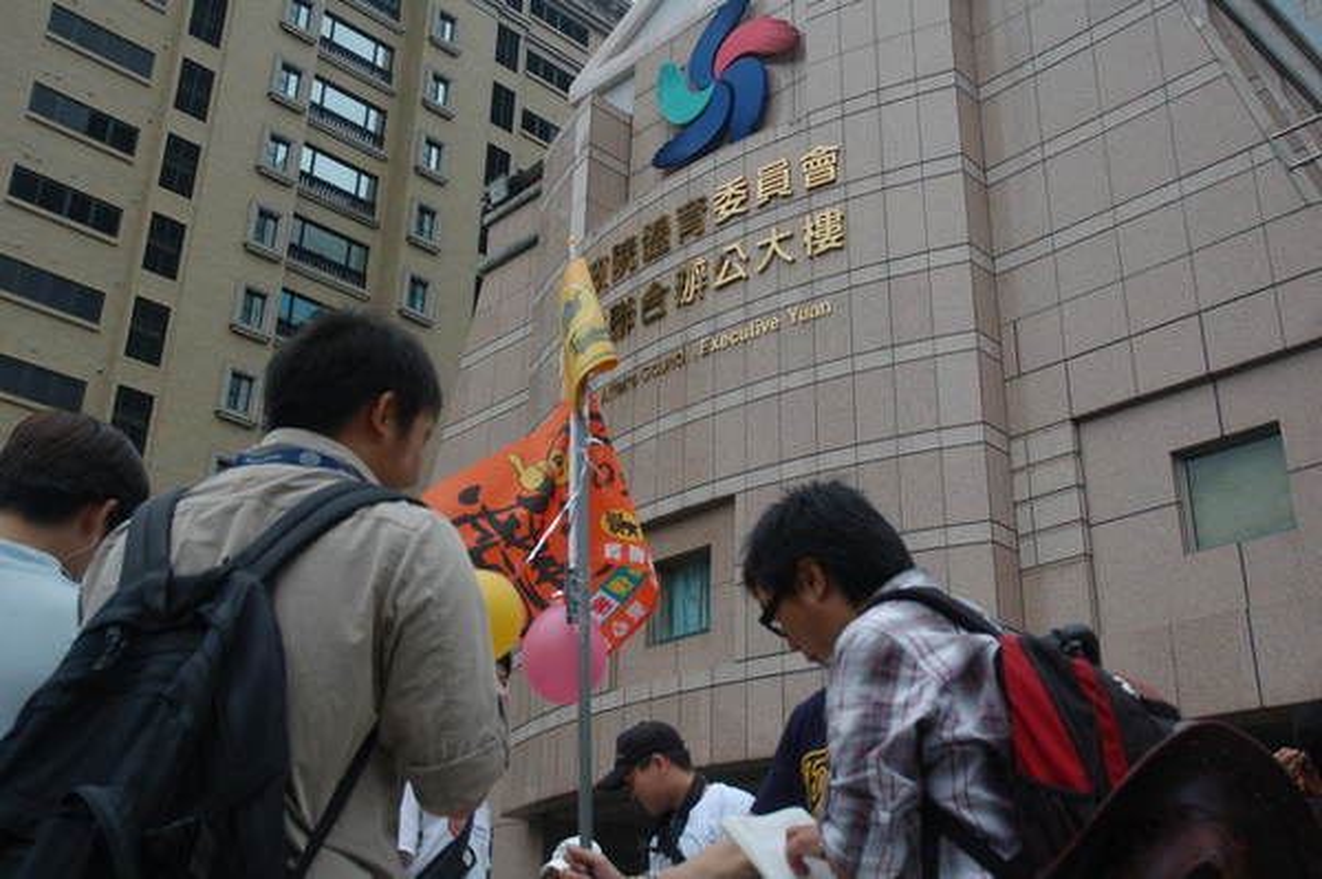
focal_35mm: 38
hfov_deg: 51.3
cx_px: 661
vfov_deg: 35.4
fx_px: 1376
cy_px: 440
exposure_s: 1/200
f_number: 5.6
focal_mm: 25
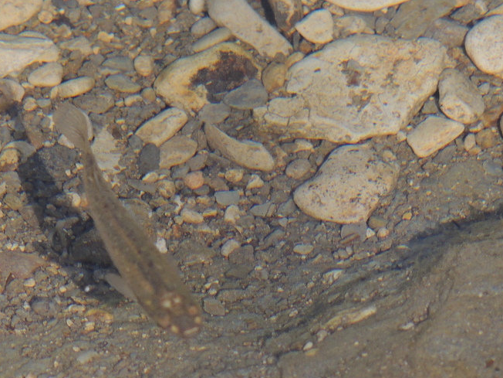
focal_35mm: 1964
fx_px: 28539
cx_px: 143
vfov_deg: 0.8
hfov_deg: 1.0
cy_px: 185
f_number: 5.9
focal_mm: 180
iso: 250
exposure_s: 1/500
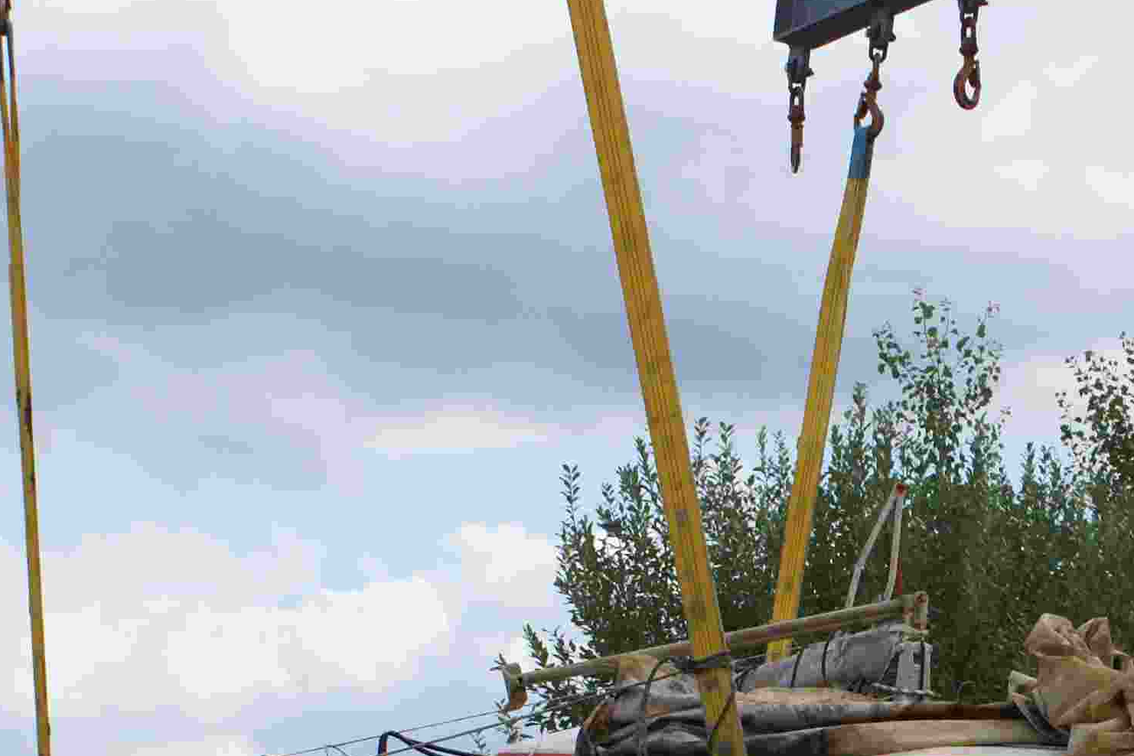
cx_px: 1061
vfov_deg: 9.8
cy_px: 937
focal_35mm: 137
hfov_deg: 14.8
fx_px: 4325
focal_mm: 35
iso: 200
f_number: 9
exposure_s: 1/400
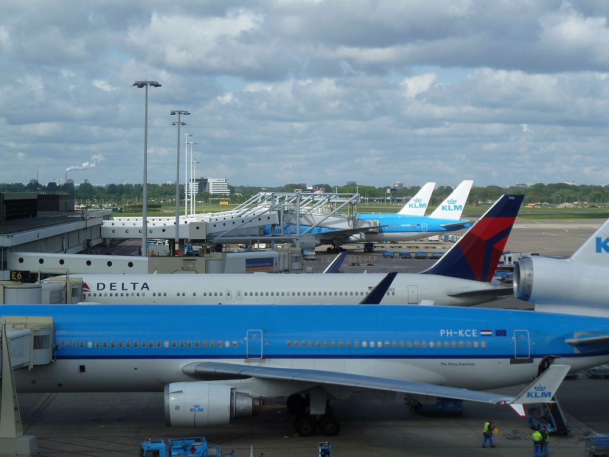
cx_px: 304
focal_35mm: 90
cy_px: 228
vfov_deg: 16.4
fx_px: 1583
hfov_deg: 21.8
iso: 80
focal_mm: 14.7
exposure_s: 1/640
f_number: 5
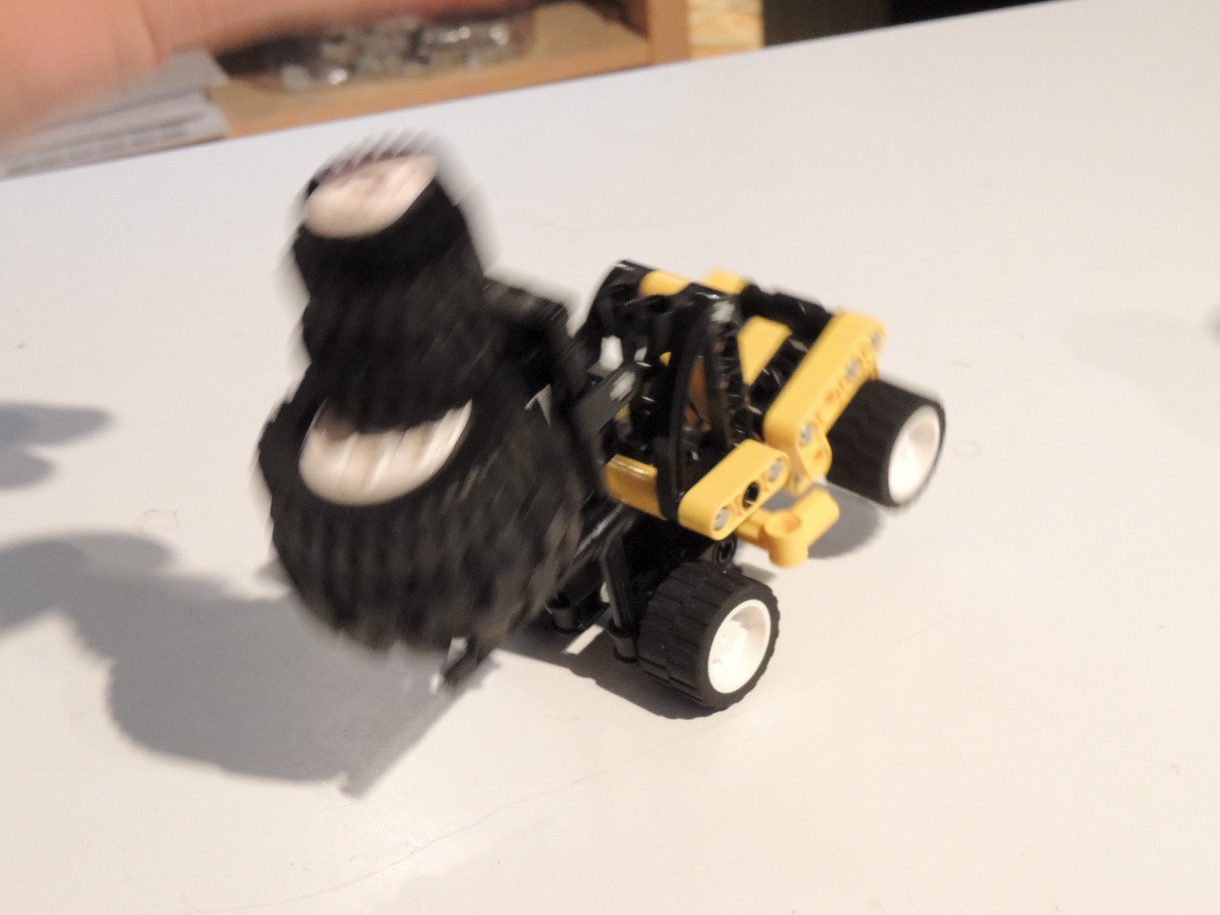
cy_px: 458
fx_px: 1938
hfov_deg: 34.9
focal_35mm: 55
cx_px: 610
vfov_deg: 26.6
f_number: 3.7
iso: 1600
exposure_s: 1/30
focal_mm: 9.8
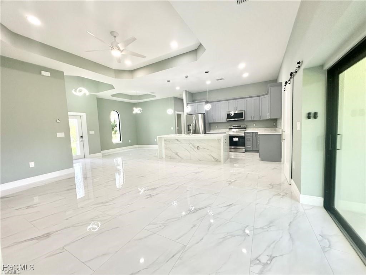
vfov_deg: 85.7
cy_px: 138
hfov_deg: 102.1
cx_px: 183
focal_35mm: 14
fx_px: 148
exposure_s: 1/120
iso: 160
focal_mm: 2.22
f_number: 2.2
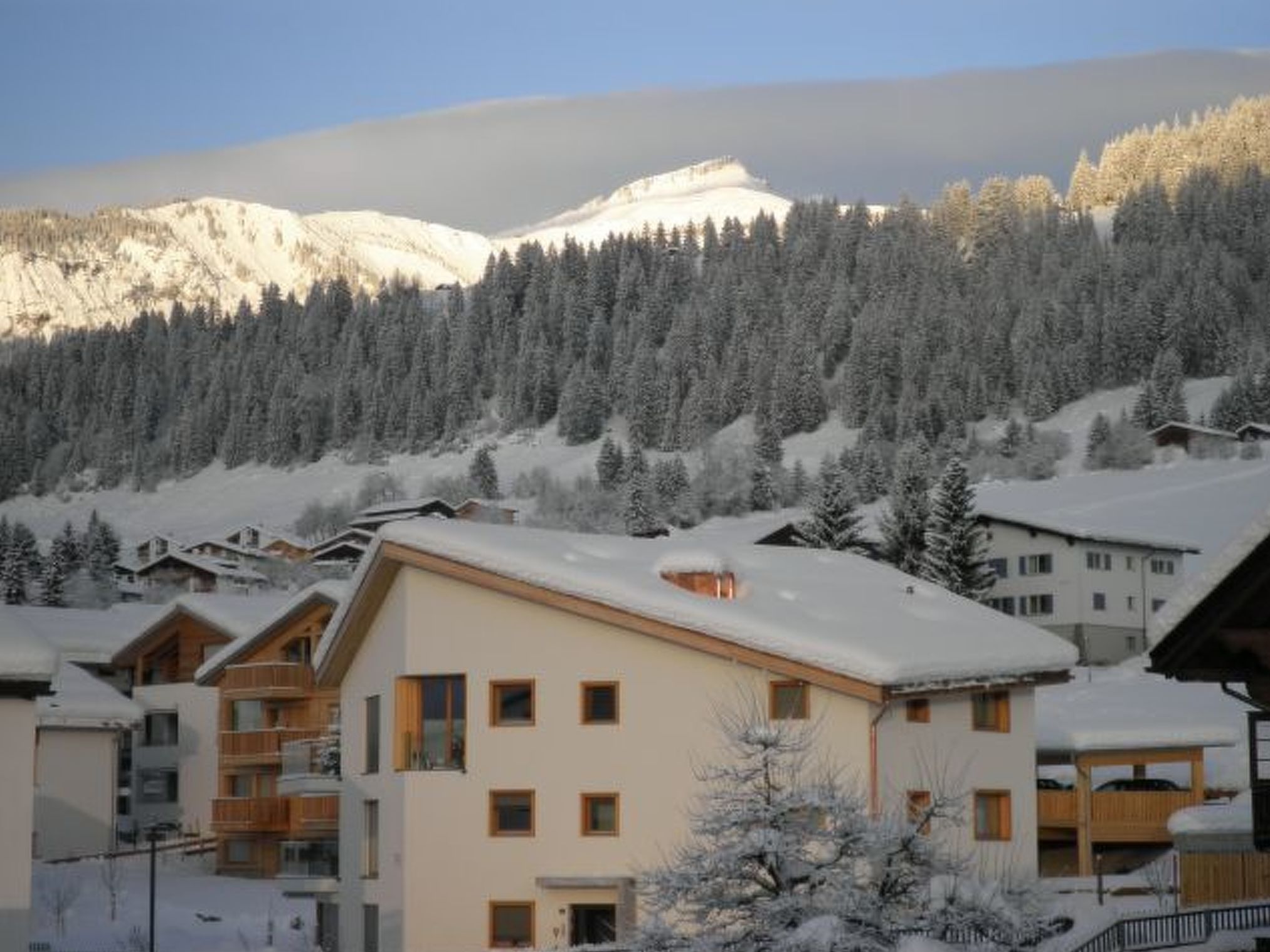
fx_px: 3229
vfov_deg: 16.8
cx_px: 642
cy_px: 476
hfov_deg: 22.3
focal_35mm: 88
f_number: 4.7
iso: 64
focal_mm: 15.6
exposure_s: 1/250
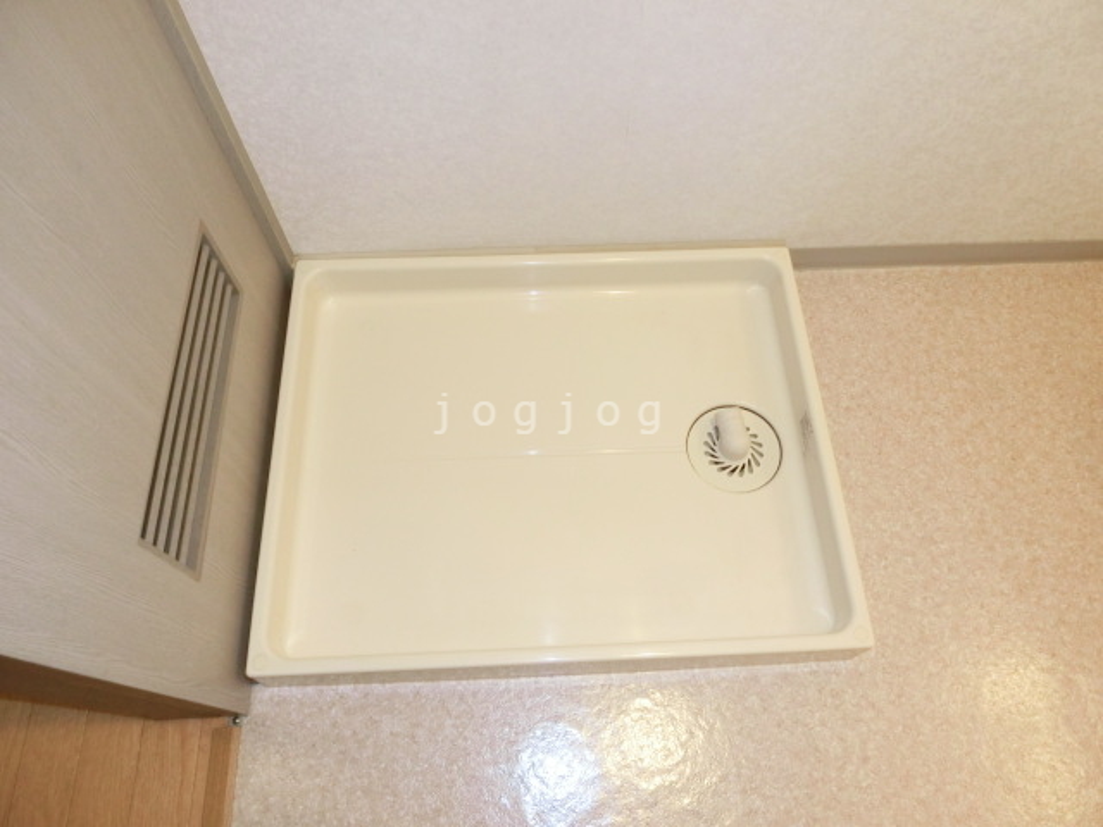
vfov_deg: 56.8
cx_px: 552
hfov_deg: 71.6
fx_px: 765
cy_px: 414
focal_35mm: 24
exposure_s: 1/50
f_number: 3
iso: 400
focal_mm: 4.24
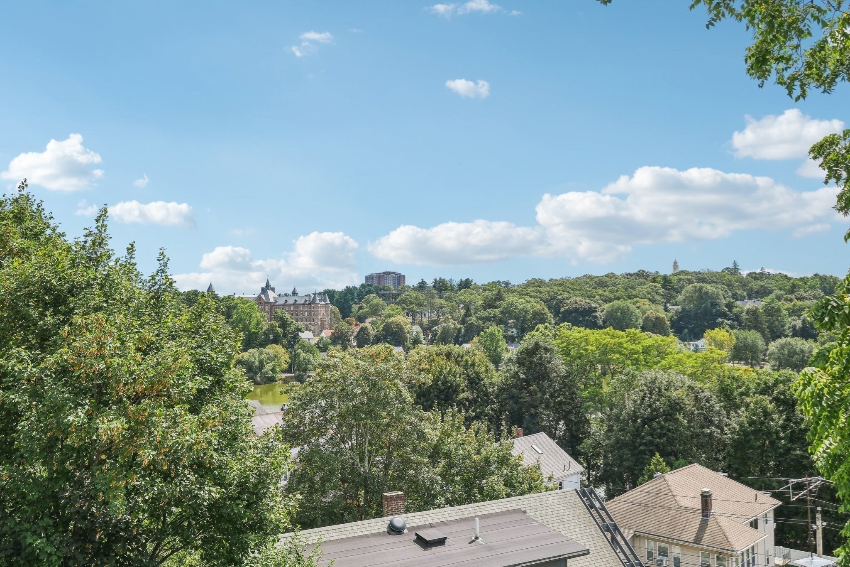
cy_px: 284
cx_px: 425
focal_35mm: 30
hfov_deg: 61.9
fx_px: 708
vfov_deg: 43.6
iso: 320
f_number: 5.6
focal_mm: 20
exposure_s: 1/1100
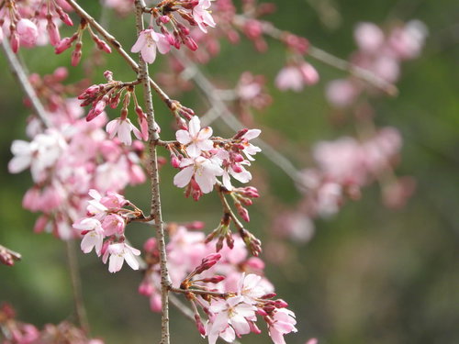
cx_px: 230
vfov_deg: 2.1
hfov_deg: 2.8
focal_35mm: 700
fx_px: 9282
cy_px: 172
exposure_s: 1/250
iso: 220
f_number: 5.6
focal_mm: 125.4
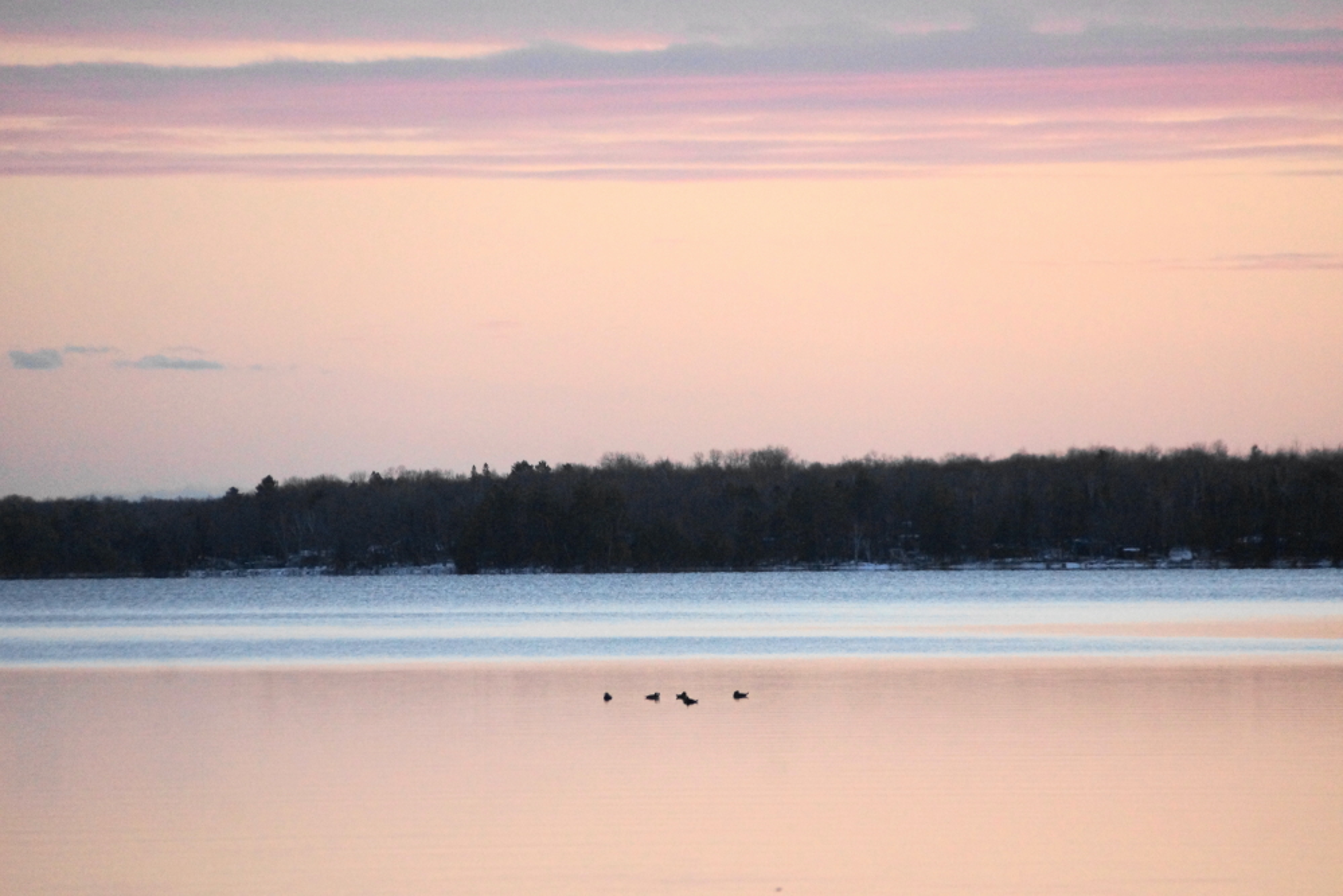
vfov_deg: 3.7
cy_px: 448
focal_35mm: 375
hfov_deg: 5.5
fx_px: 13988
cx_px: 672
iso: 1600
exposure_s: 1/50
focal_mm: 250
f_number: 6.3
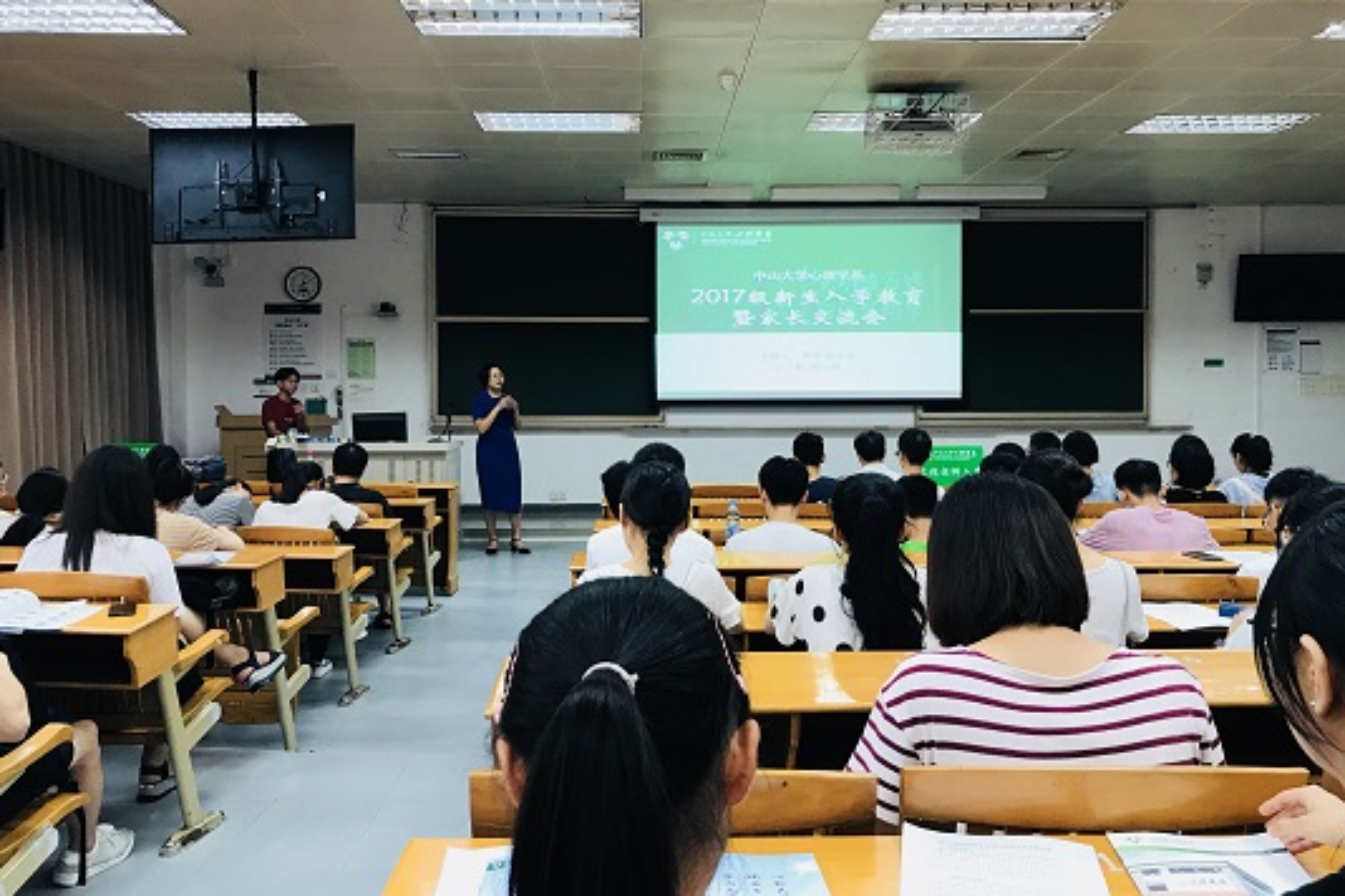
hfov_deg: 61.9
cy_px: 410
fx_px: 1121
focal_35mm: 30
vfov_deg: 43.6
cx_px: 680
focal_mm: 3.99
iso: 32
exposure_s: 1/20
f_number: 1.8
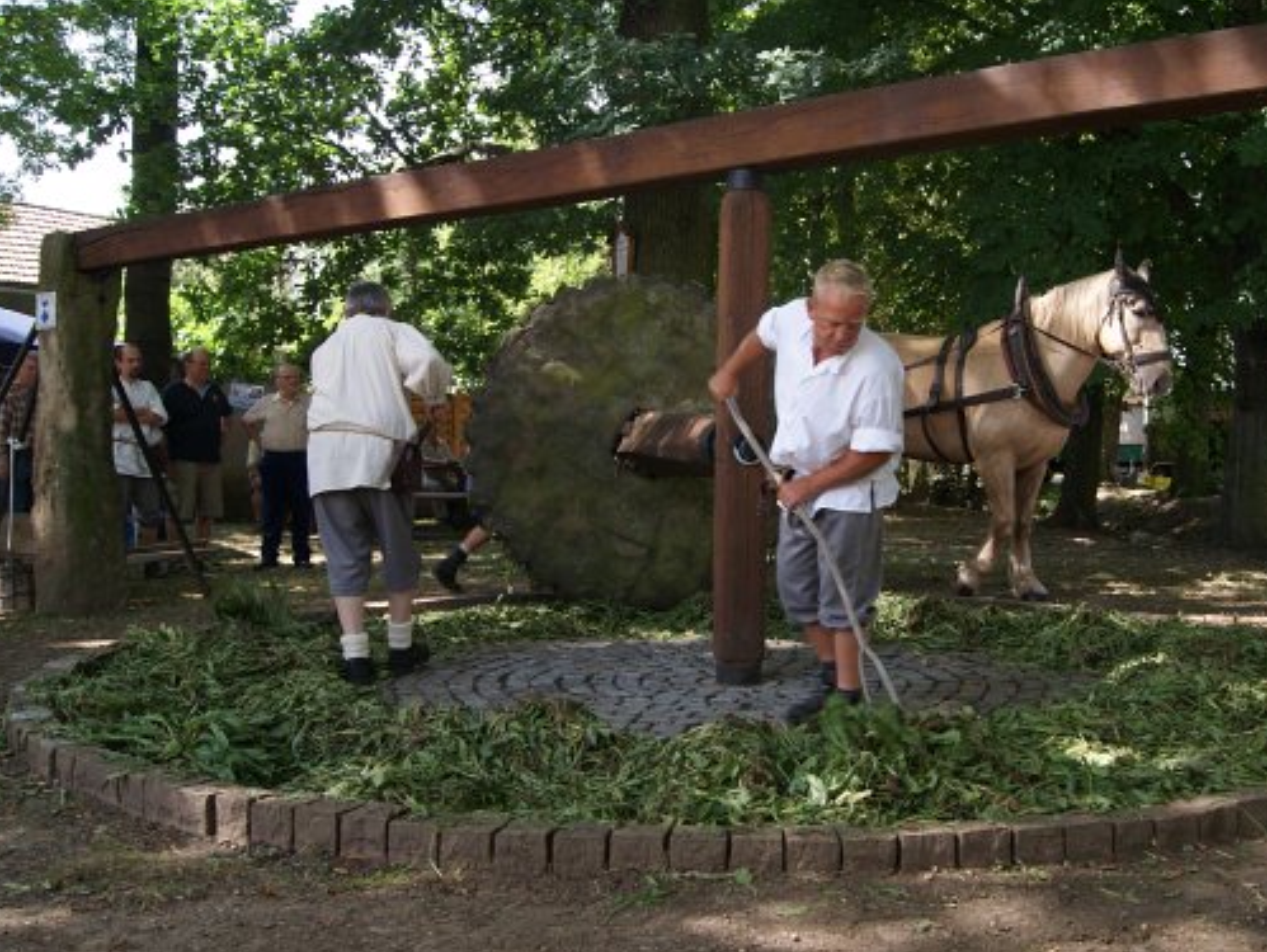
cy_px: 452
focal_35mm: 37
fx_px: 1355
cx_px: 777
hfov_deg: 49.7
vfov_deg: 38.7
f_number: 5.6
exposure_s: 1/50
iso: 100
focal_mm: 20
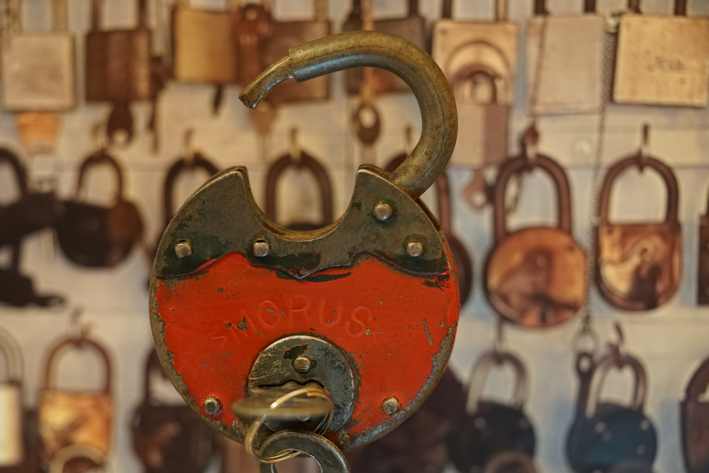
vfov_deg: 13.0
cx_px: 301
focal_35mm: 105
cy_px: 237
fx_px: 2068
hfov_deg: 19.4
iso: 1600
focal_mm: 90
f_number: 2.8
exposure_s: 1/100
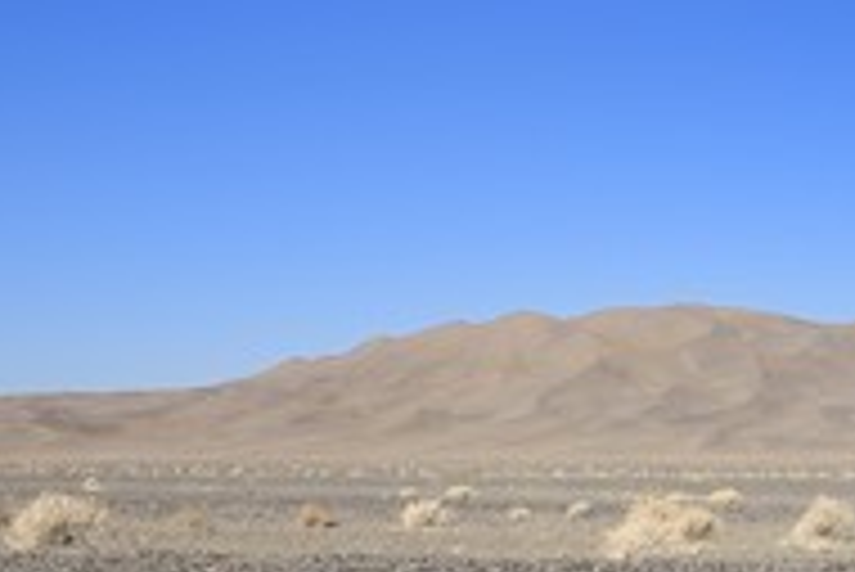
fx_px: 1996
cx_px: 648
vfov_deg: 16.0
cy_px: 577
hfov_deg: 23.9
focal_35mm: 84
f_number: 11
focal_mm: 38
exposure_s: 1/400
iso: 200
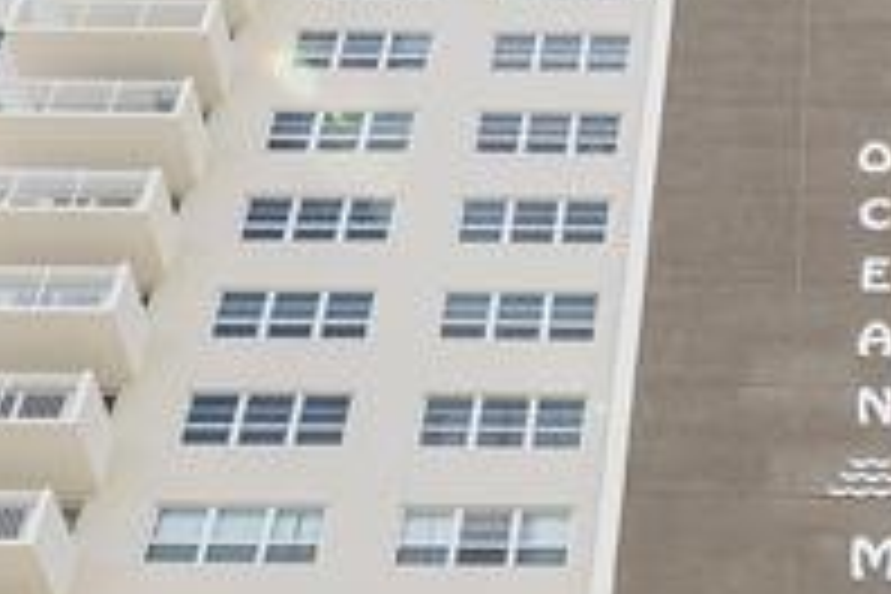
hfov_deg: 22.3
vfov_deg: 15.1
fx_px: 2179
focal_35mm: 88
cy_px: 664
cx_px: 882
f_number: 11
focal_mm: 14.5
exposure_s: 1/125
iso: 100
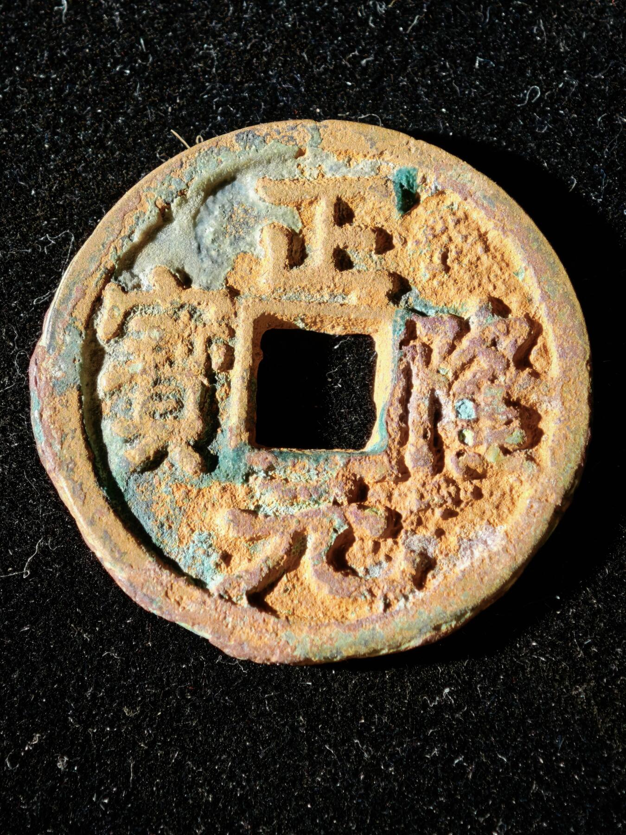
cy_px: 418
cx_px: 313
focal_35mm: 107
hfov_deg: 13.8
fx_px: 2580
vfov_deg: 18.4
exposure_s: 1/100
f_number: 2
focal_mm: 9
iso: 400
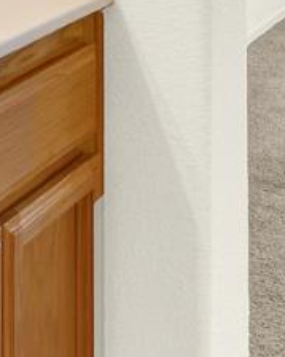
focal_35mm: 88
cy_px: -244
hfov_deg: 13.8
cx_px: -339
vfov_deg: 18.2
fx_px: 928
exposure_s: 1/13
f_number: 14
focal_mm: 14
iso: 100
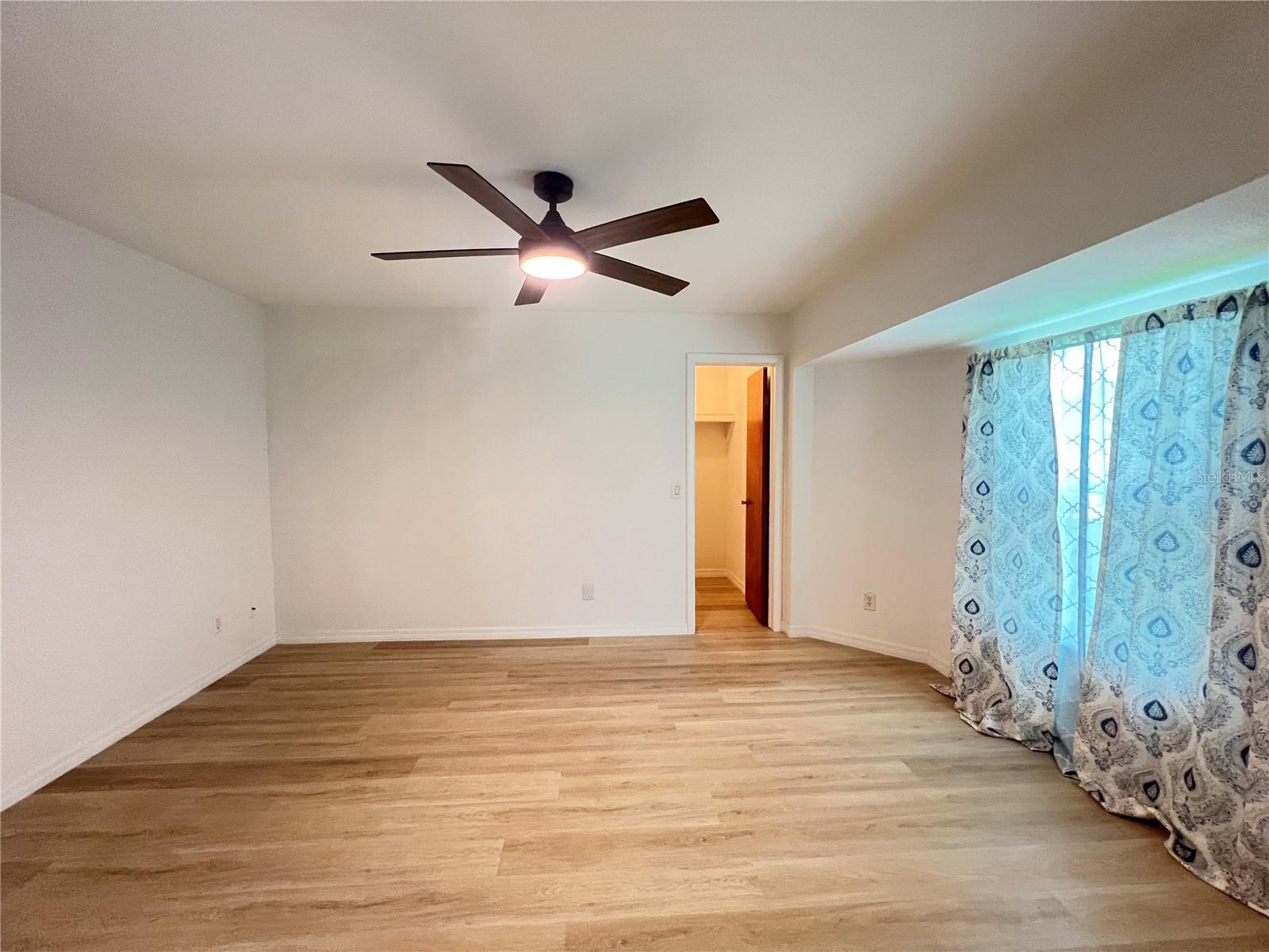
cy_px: 476
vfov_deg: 89.9
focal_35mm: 13
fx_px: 477
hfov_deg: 106.2
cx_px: 634
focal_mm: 1.57
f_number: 1.8
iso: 400
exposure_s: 1/60
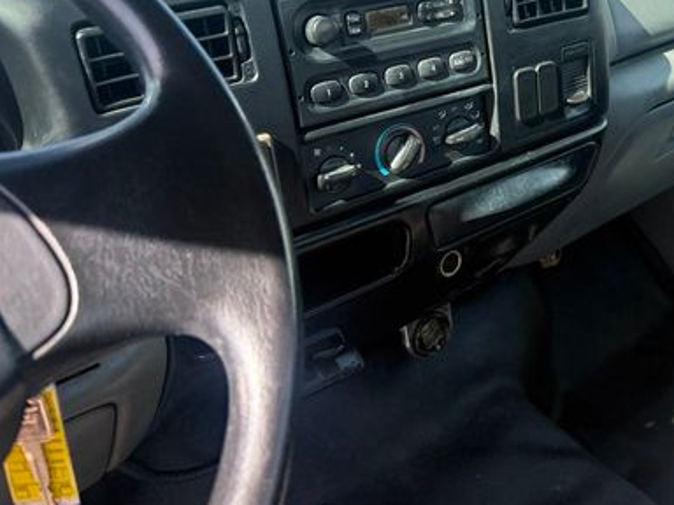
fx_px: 779
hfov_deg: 44.7
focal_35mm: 40
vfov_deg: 35.4
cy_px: 151
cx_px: 532
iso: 100
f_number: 1.78
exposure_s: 1/831
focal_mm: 6.76
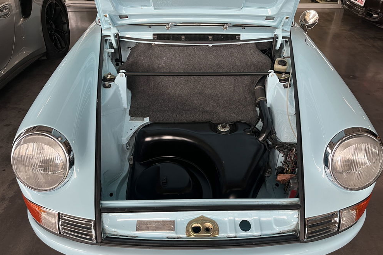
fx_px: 298
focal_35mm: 28
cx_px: 197
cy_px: 142
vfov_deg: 46.3
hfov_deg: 65.5
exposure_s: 1/50
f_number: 1.6
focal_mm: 5.1
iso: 80
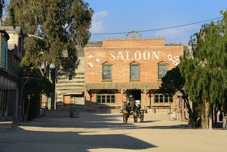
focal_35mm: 135
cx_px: 114
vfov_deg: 10.2
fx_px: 851
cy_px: 76
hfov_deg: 15.2
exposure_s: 1/400
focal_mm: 135
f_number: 8
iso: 200
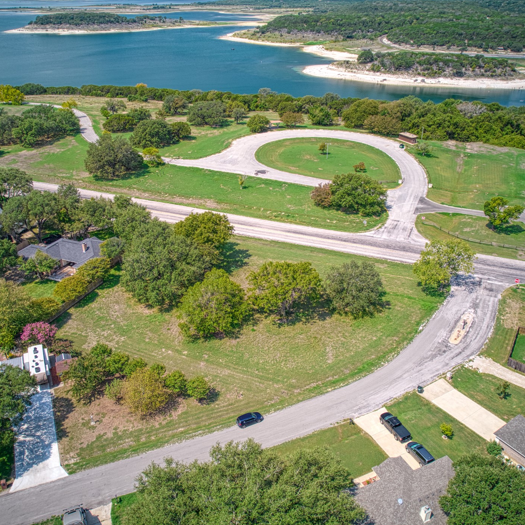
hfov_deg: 55.6
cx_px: 262
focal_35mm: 29
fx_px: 498
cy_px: 255
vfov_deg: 55.6
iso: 100
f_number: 2.8
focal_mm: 8.38
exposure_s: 1/60
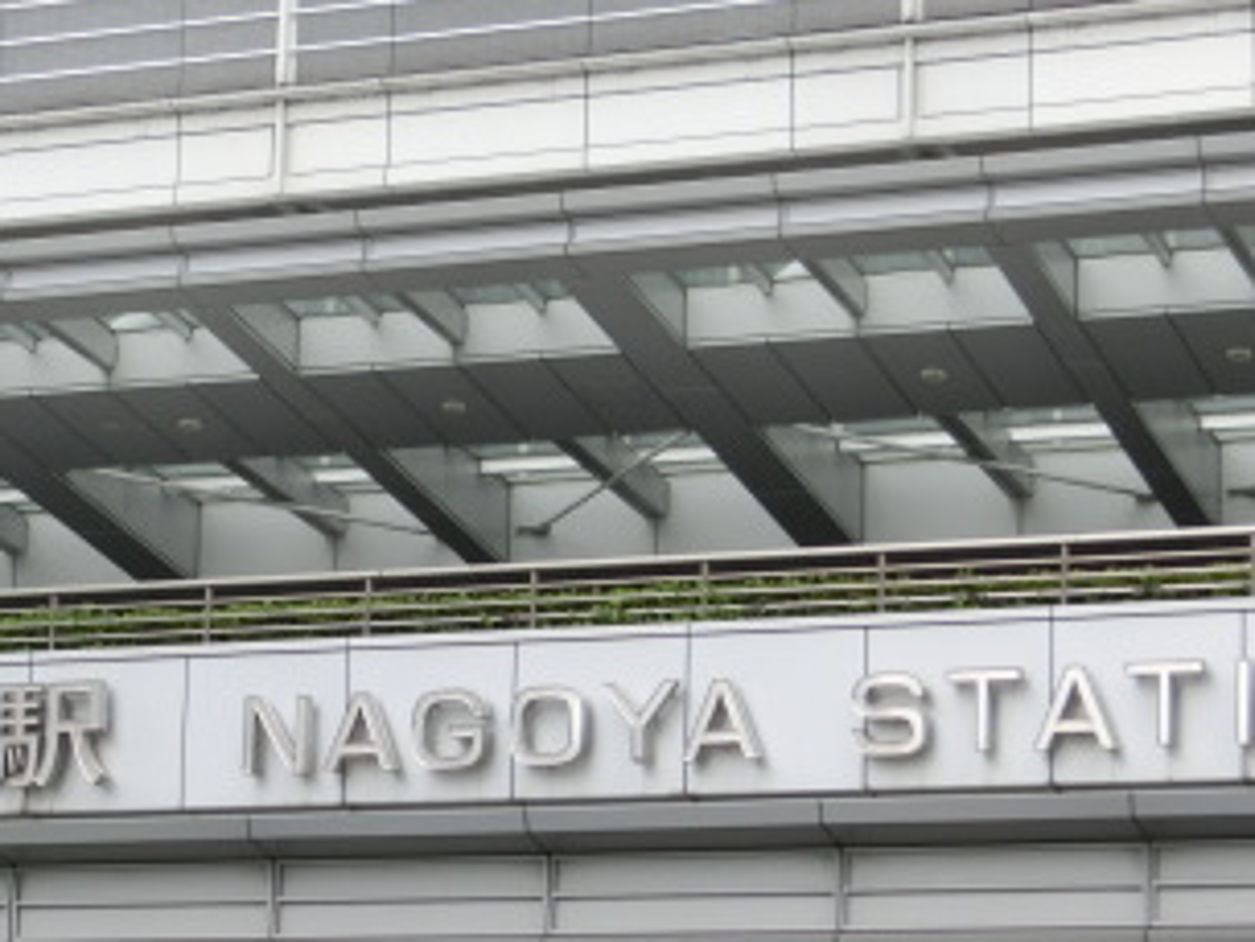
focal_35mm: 126
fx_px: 4570
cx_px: 284
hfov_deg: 15.6
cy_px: 699
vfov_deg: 11.7
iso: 80
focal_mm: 10.7
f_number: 5
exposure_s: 1/125
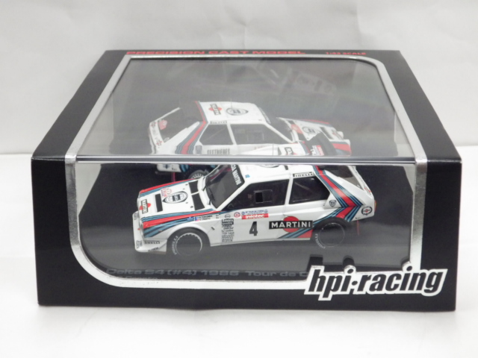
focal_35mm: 59
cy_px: 179
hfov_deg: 32.7
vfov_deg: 24.8
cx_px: 239
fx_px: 815
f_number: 4
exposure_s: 1/60
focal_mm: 10.7
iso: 800
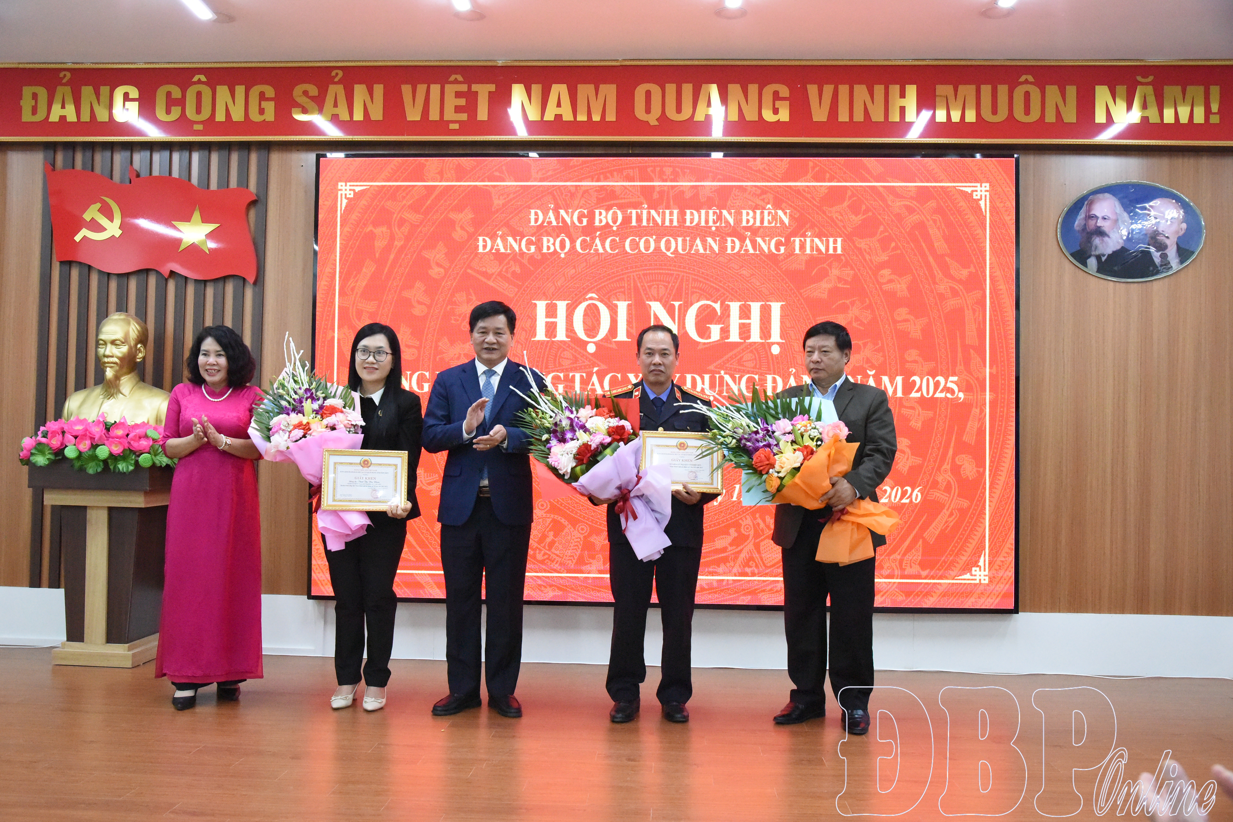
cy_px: 411
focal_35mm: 34
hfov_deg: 55.8
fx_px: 1164
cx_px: 616
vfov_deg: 38.9
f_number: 6.3
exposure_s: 1/500
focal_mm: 34
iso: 12800
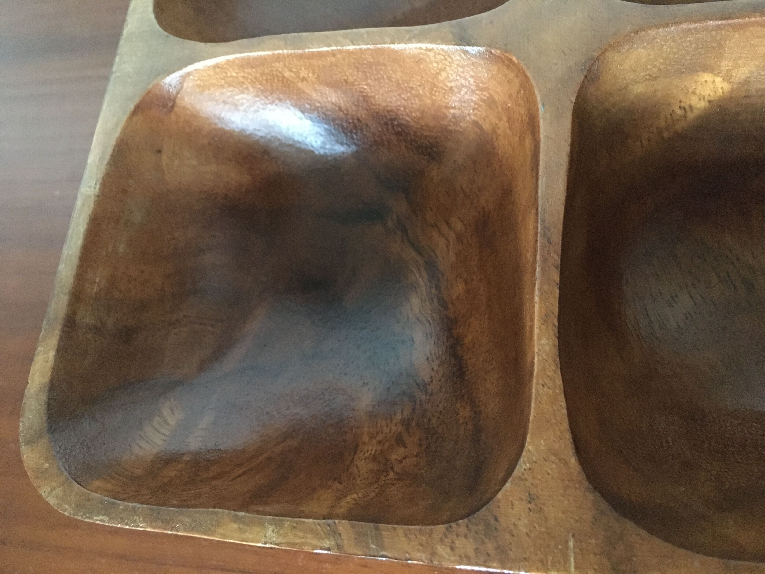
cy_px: 287
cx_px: 382
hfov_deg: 61.7
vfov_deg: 48.2
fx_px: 641
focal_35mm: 29
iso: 320
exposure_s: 1/17
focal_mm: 4.15
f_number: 2.2
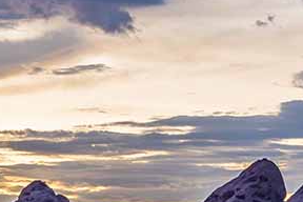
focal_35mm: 298
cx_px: 135
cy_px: 263
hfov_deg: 6.9
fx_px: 2508
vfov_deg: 4.6
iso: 400
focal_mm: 78
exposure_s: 2.5
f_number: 8
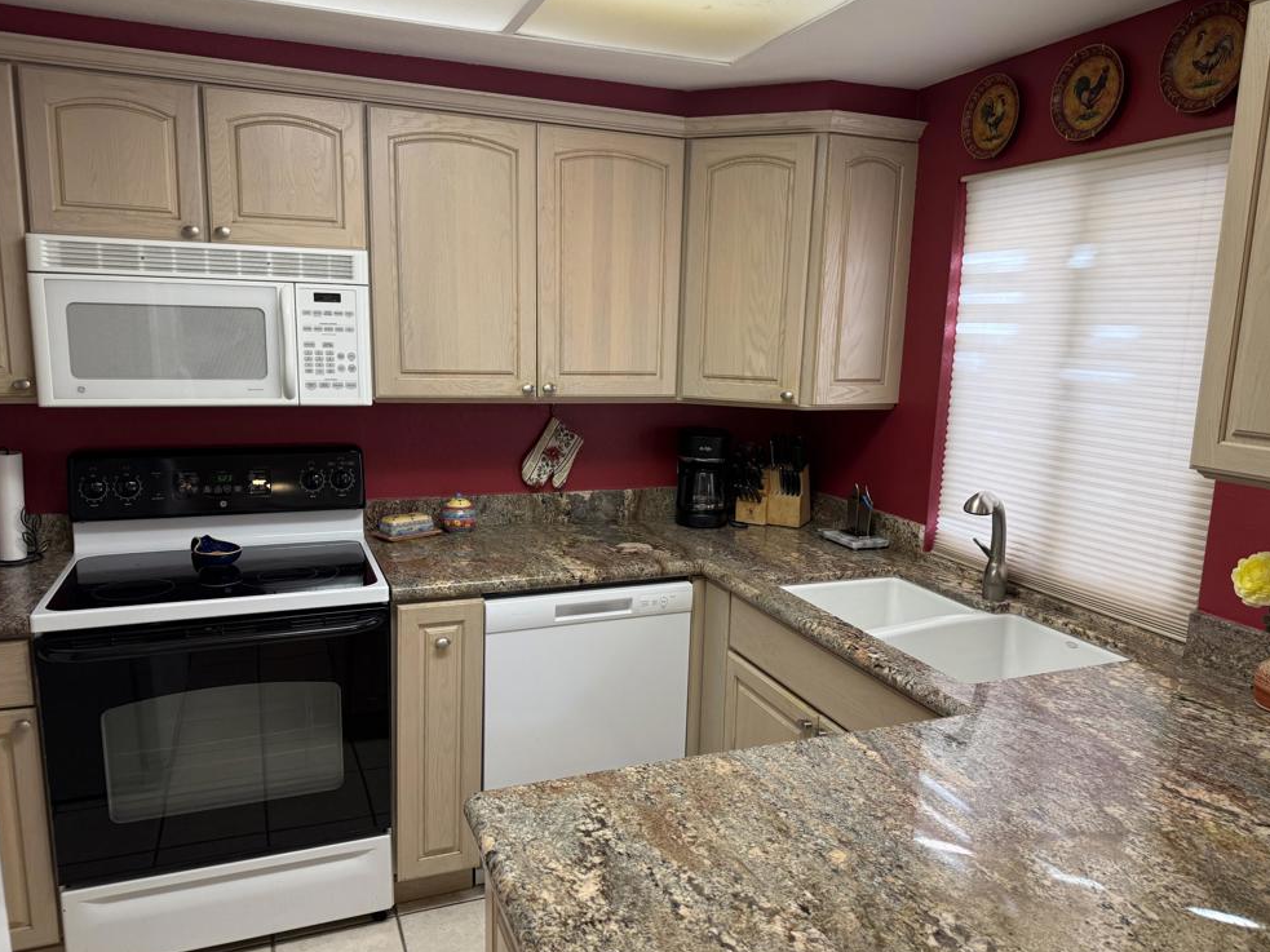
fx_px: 917
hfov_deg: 69.4
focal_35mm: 25
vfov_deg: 54.9
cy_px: 490
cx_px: 646
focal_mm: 6.76
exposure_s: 1/120
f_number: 1.78
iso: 200
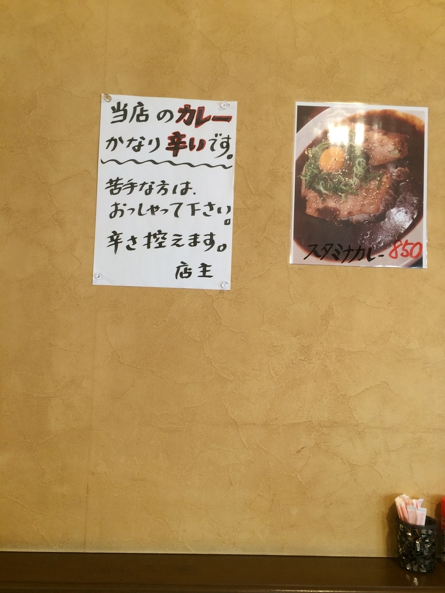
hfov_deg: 48.2
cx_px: 222
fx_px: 497
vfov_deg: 61.7
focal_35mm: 29
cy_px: 296
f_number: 2.2
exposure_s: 1/30
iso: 64
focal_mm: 4.15
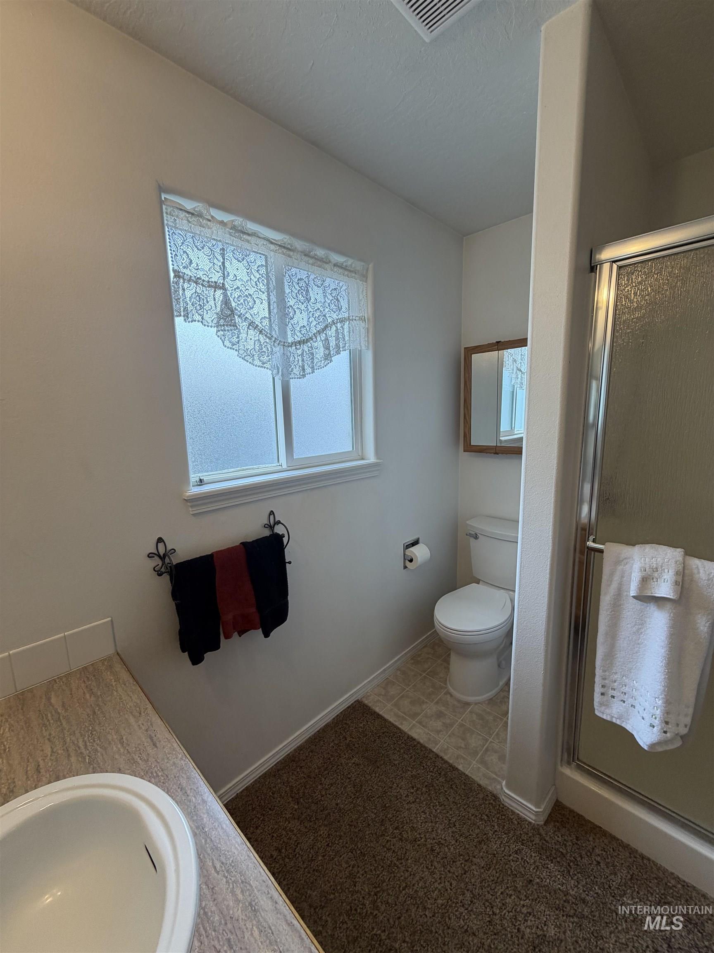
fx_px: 385
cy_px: 476
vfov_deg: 102.1
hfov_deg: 85.7
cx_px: 357
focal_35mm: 14
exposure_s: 1/120
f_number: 2.2
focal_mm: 2.22
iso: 80
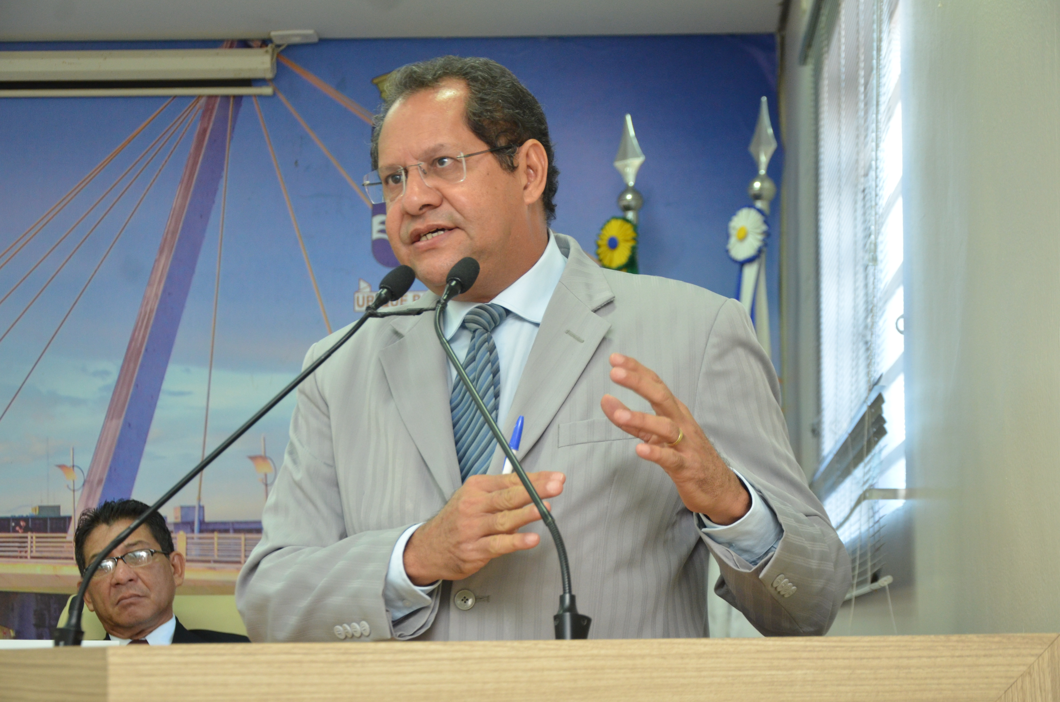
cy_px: 351
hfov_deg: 27.0
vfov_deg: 18.1
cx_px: 530
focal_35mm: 75
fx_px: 2204
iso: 1250
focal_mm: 50
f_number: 5
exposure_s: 1/80
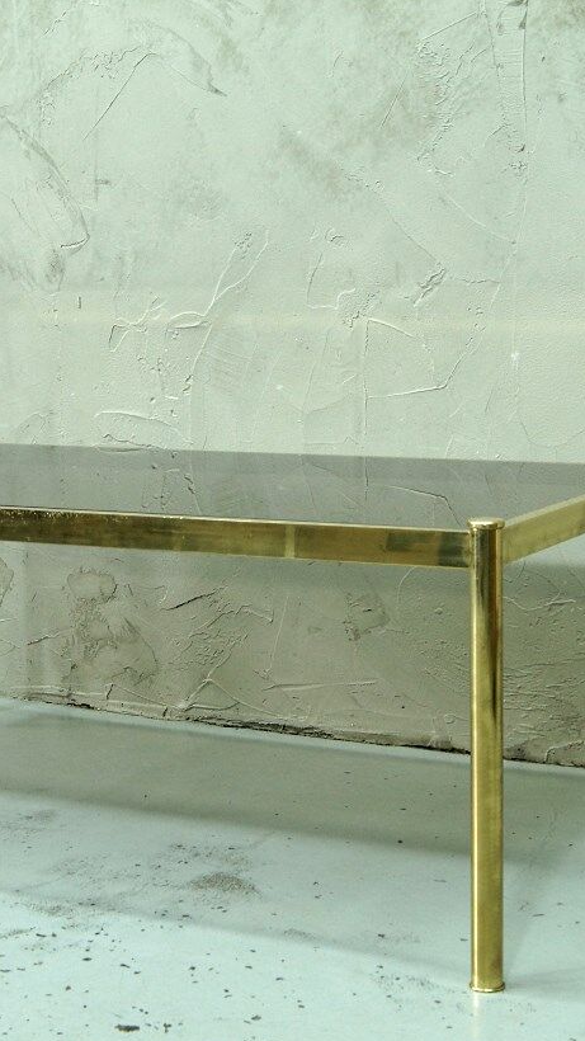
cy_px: 526
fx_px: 1848
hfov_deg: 18.0
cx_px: 223
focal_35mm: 67
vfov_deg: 31.4
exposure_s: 1/10
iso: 400
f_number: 9
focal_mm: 28
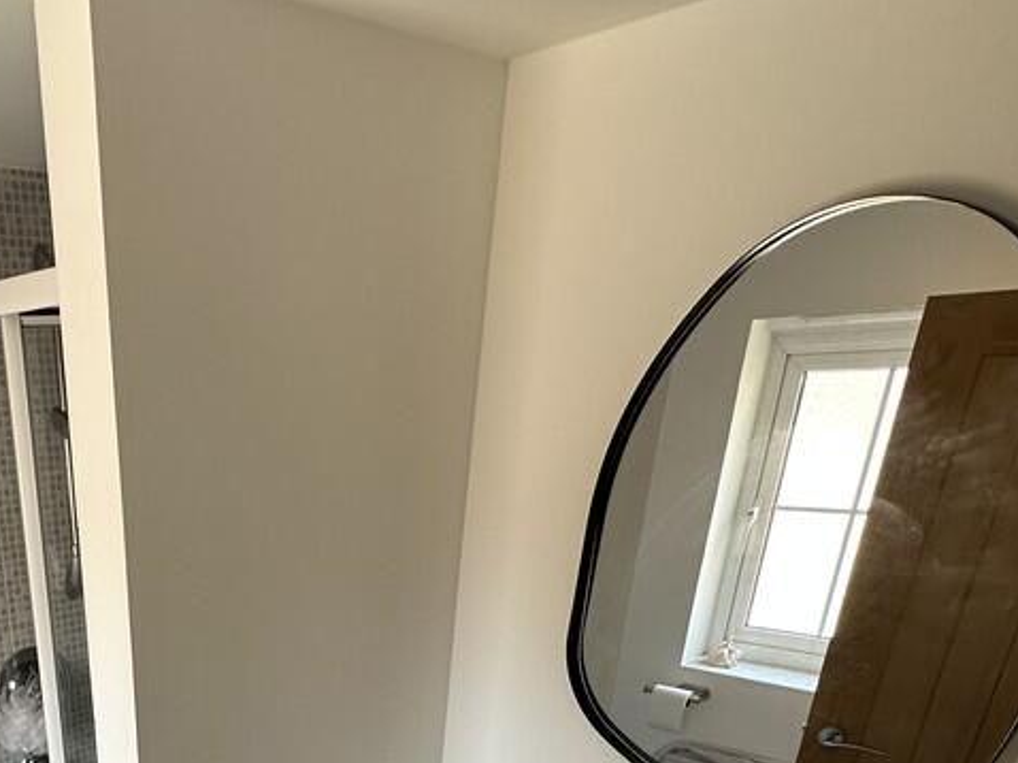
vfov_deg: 39.9
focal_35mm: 30
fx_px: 882
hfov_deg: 54.9
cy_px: 797
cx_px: 175
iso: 100
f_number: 2.2
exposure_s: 1/99
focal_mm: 2.22
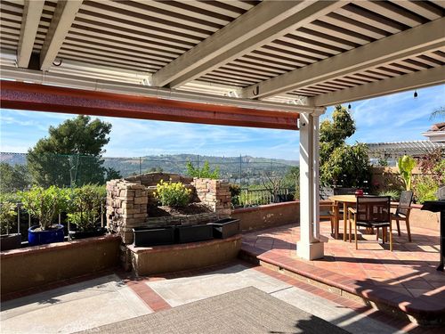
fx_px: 334
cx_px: 222
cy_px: 167
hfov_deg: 67.3
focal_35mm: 26
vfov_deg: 53.1
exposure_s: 1/3571
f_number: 1.5
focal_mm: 5.7
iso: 50
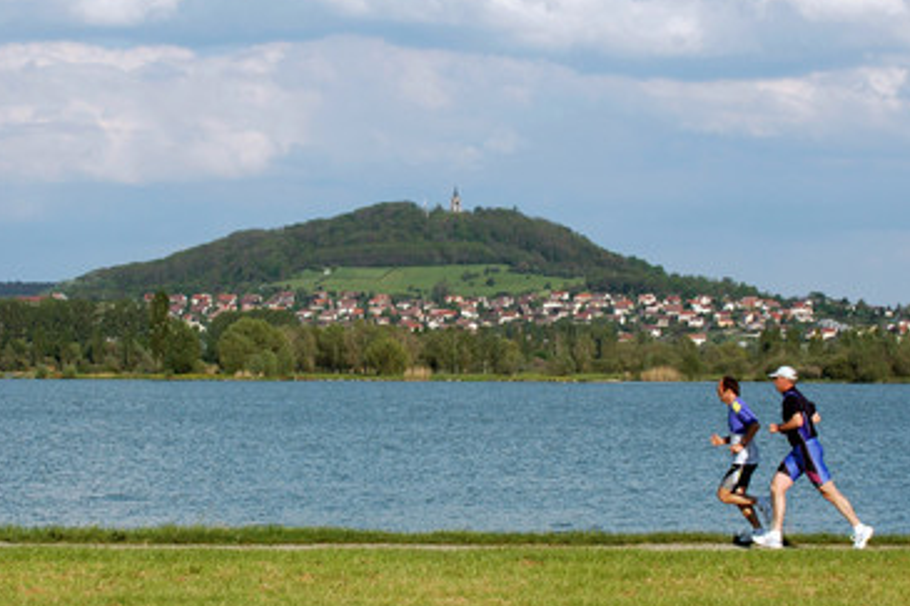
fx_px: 3411
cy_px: 272
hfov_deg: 15.2
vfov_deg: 10.1
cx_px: 450
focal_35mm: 135
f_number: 11
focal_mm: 78
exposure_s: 1/320
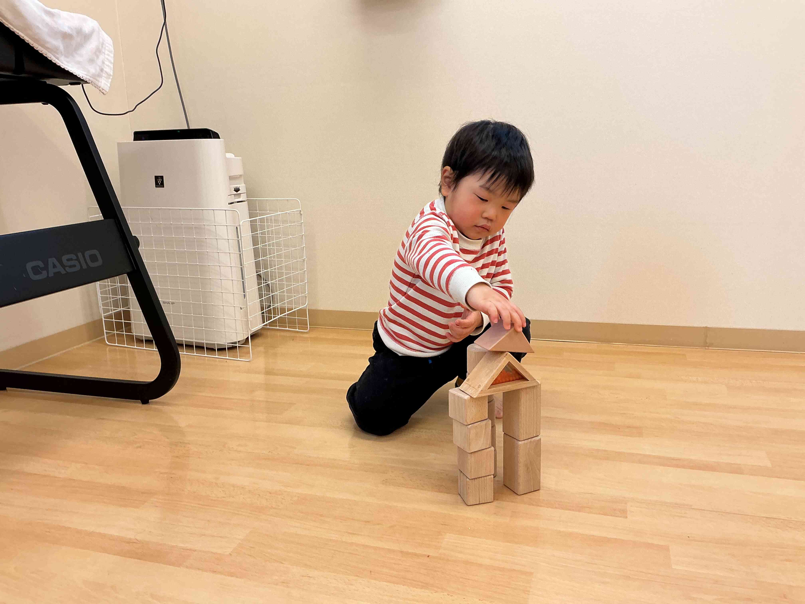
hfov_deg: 61.7
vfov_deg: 48.2
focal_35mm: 29
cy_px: 302
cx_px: 402
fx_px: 674
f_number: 1.8
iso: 32
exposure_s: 1/100
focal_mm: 3
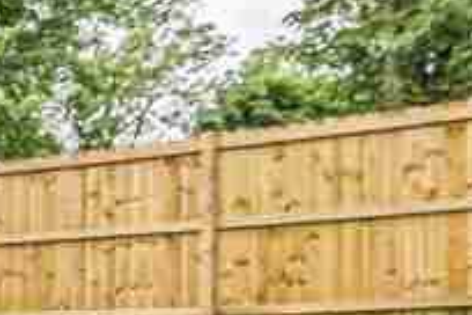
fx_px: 1232
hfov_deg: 15.6
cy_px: 386
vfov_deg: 14.1
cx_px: -551
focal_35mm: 94
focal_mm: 10
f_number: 6.3
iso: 100
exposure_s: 1/80
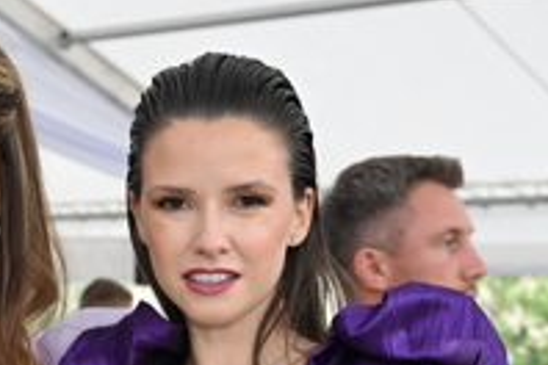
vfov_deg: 10.2
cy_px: 603
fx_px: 1964
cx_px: 25
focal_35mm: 129
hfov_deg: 15.6
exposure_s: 1/250
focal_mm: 37
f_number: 4.5
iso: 400
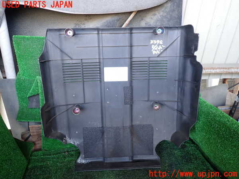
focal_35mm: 25
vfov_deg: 54.9
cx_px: 120
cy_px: 90
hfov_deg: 69.4
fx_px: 173
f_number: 2
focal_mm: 4.5
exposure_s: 1/60
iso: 200
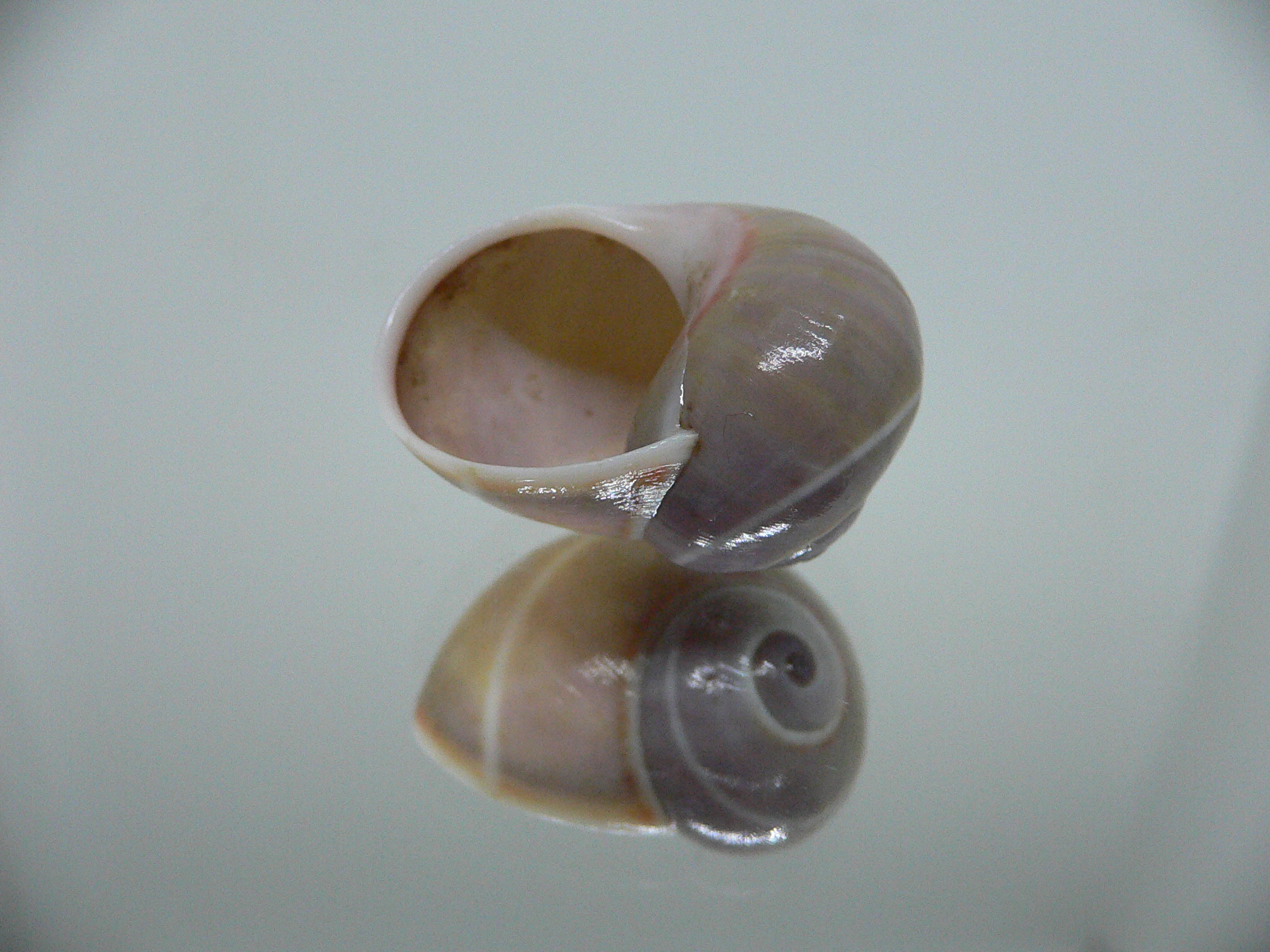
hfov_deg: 52.6
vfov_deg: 40.7
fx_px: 1284
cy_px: 476
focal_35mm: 35
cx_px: 635
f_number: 2.8
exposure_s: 1/50
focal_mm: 4.6
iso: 200
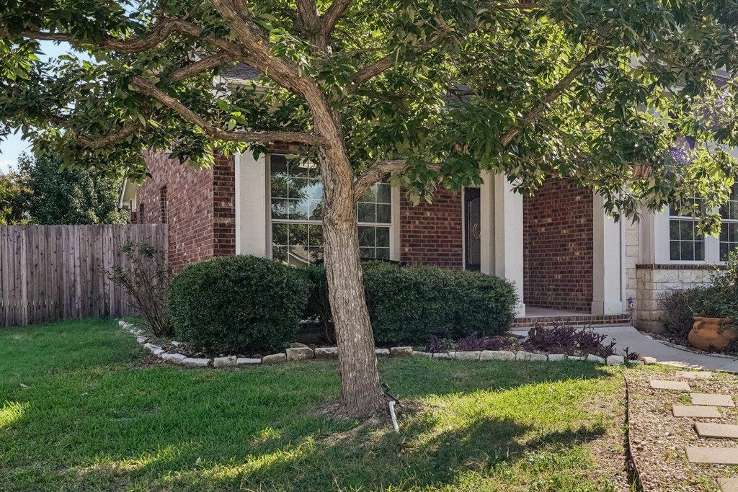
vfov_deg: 34.6
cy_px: 245
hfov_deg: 46.5
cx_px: 623
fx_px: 791
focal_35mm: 39
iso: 400
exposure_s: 1/640
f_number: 8
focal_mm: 19.3
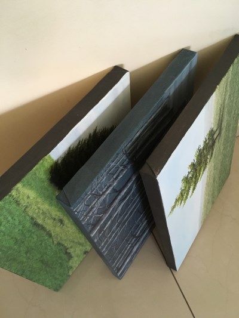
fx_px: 267
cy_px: 159
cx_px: 120
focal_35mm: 29
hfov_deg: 48.2
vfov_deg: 61.6
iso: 250
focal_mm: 4.15
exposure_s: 1/33
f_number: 2.2
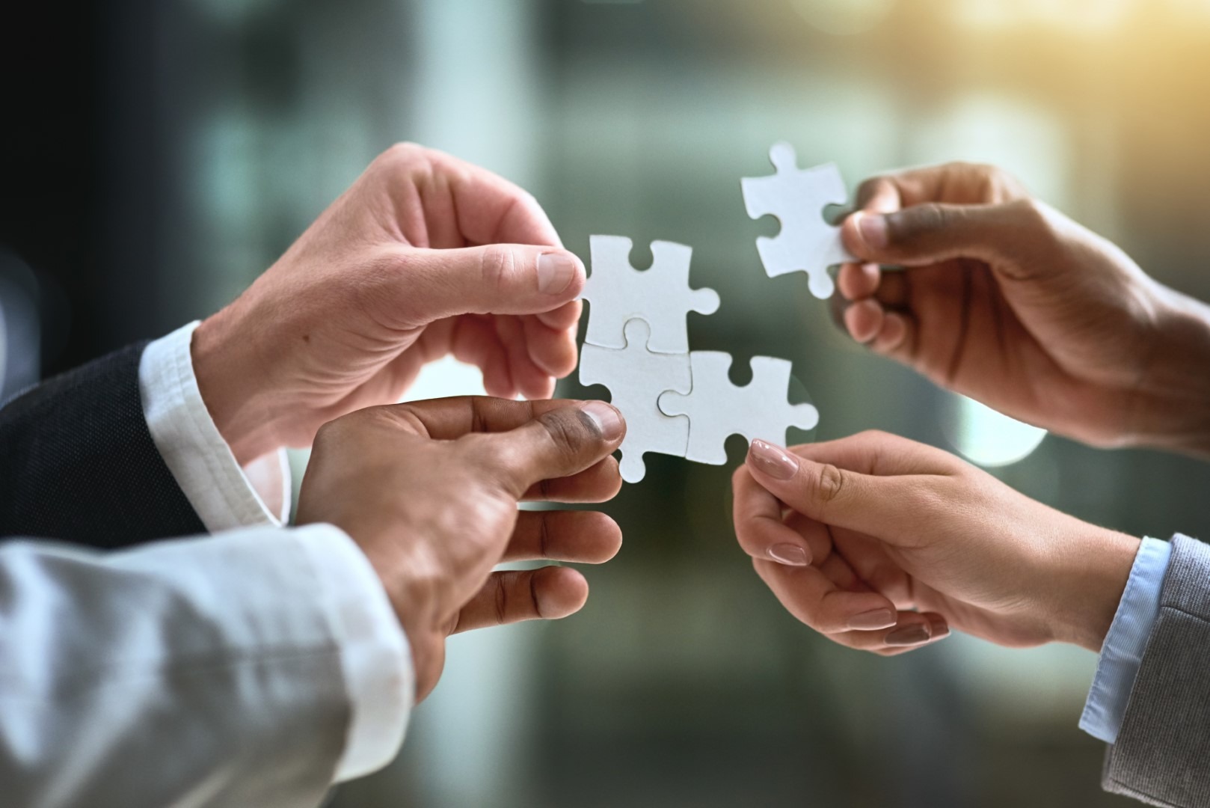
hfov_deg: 23.9
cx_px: 605
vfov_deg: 16.1
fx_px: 2858
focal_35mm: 85
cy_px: 404
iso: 800
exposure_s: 1/125
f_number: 2
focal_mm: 85
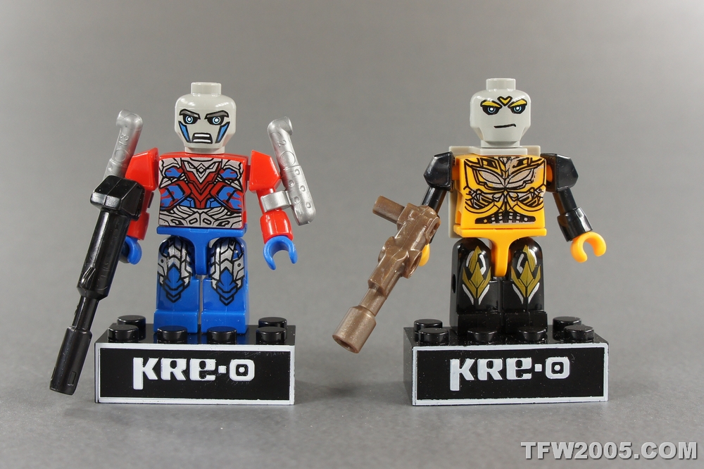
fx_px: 645
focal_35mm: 33
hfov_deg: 57.2
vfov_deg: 39.9
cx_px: 352
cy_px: 234
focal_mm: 22
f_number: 8
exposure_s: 1/60
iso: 400
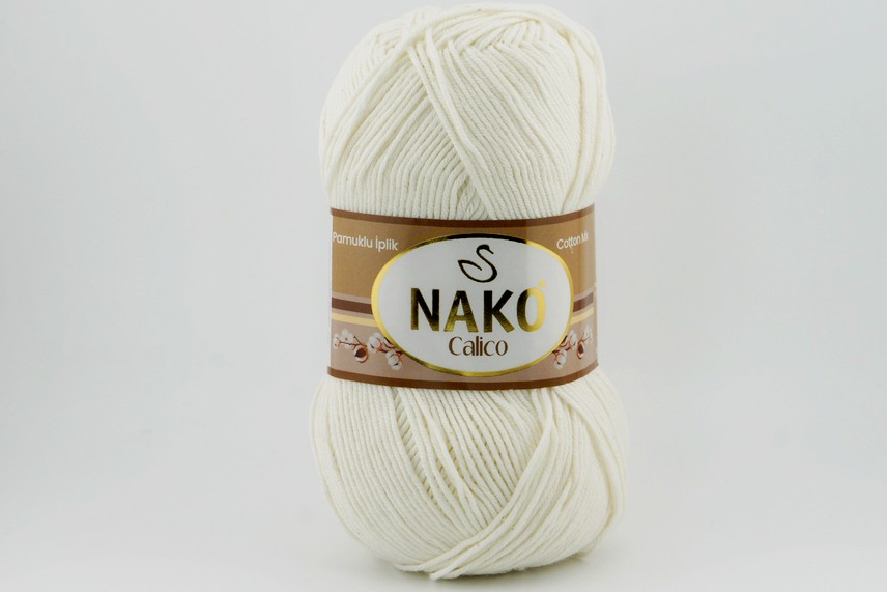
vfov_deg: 16.7
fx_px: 2021
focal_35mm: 82
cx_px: 453
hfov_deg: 24.8
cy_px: 298
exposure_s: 1/320
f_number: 9
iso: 200
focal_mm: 52
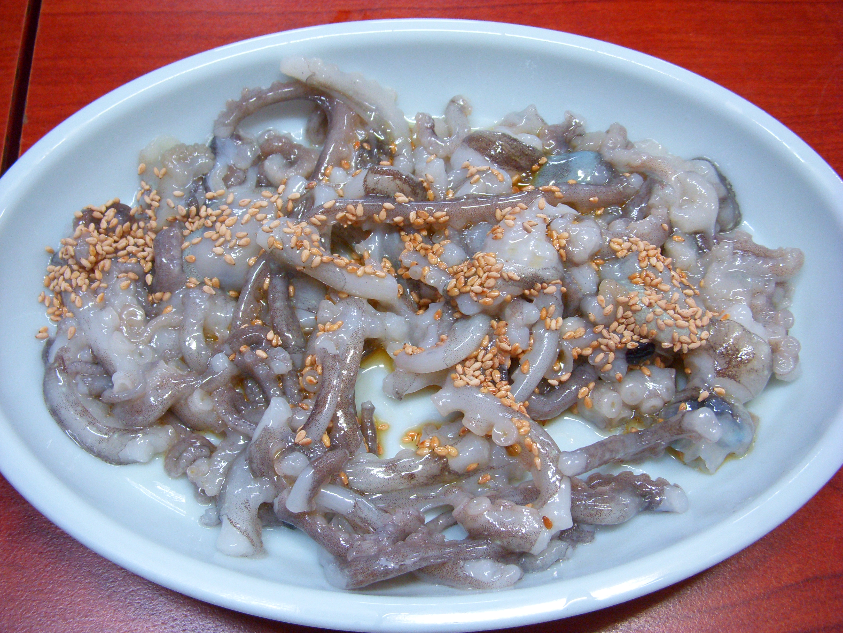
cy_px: 316
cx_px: 422
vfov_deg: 37.7
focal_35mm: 38
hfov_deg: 49.0
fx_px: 925
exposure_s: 1/25
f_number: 3.3
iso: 200
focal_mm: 6.3
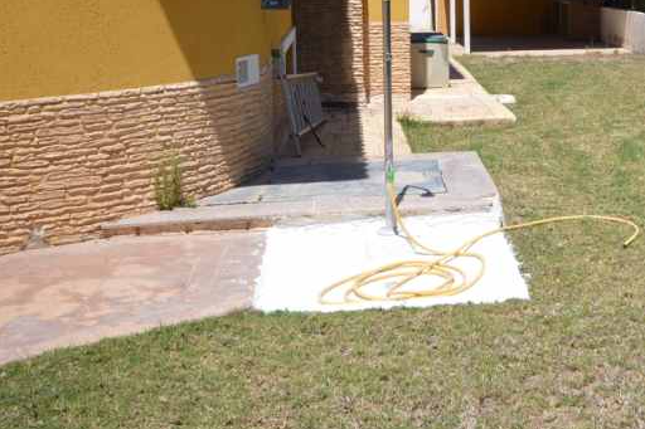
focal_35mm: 60
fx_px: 1075
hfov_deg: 31.3
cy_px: 60
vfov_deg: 22.2
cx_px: 624
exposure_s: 1/200
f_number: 7.1
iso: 100
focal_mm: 20
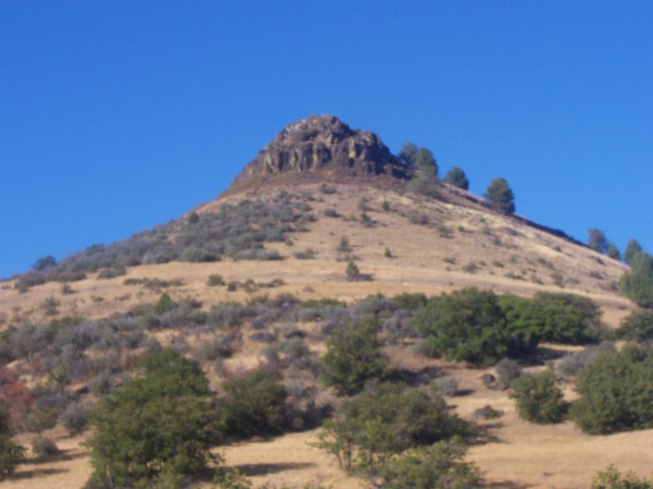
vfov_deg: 13.3
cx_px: 326
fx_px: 2094
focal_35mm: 111
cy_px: 244
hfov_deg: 17.7
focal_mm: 16.8
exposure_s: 1/180
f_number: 9.5
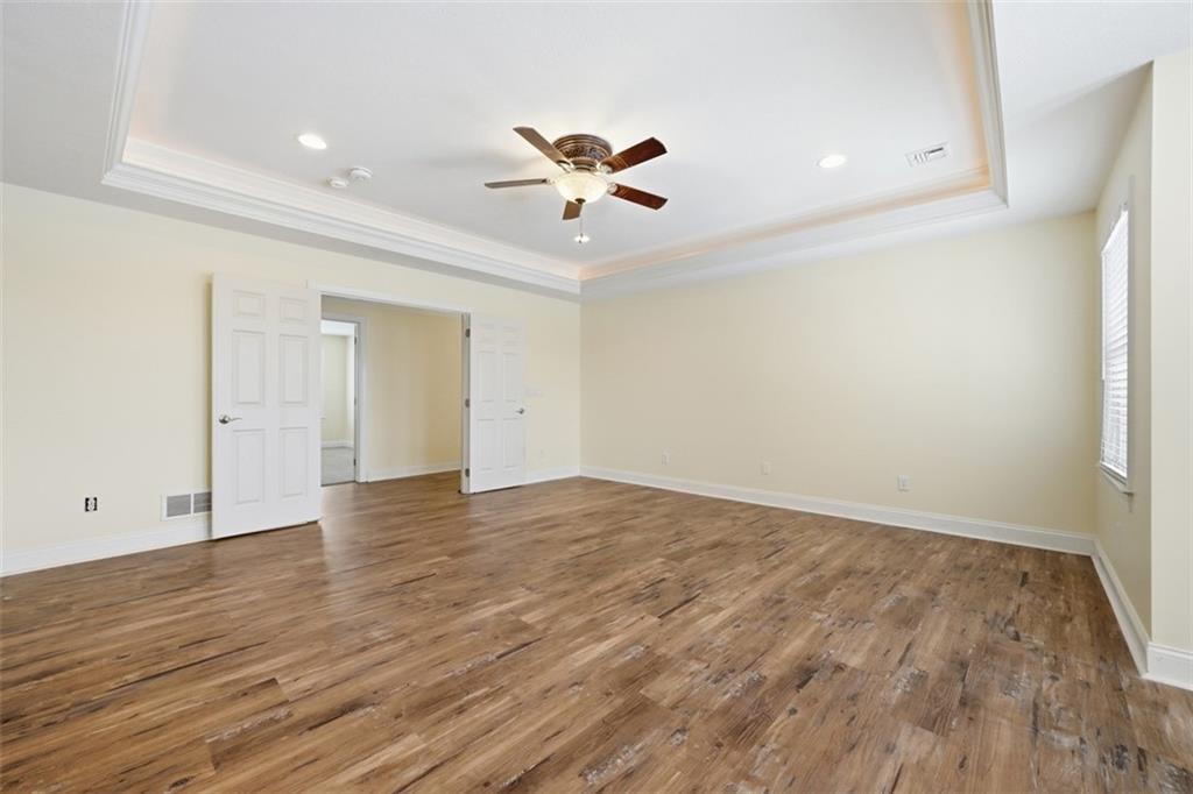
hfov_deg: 104.3
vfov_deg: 81.2
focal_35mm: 14
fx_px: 464
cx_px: 596
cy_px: 397
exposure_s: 1/800
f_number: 8
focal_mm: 14
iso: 400
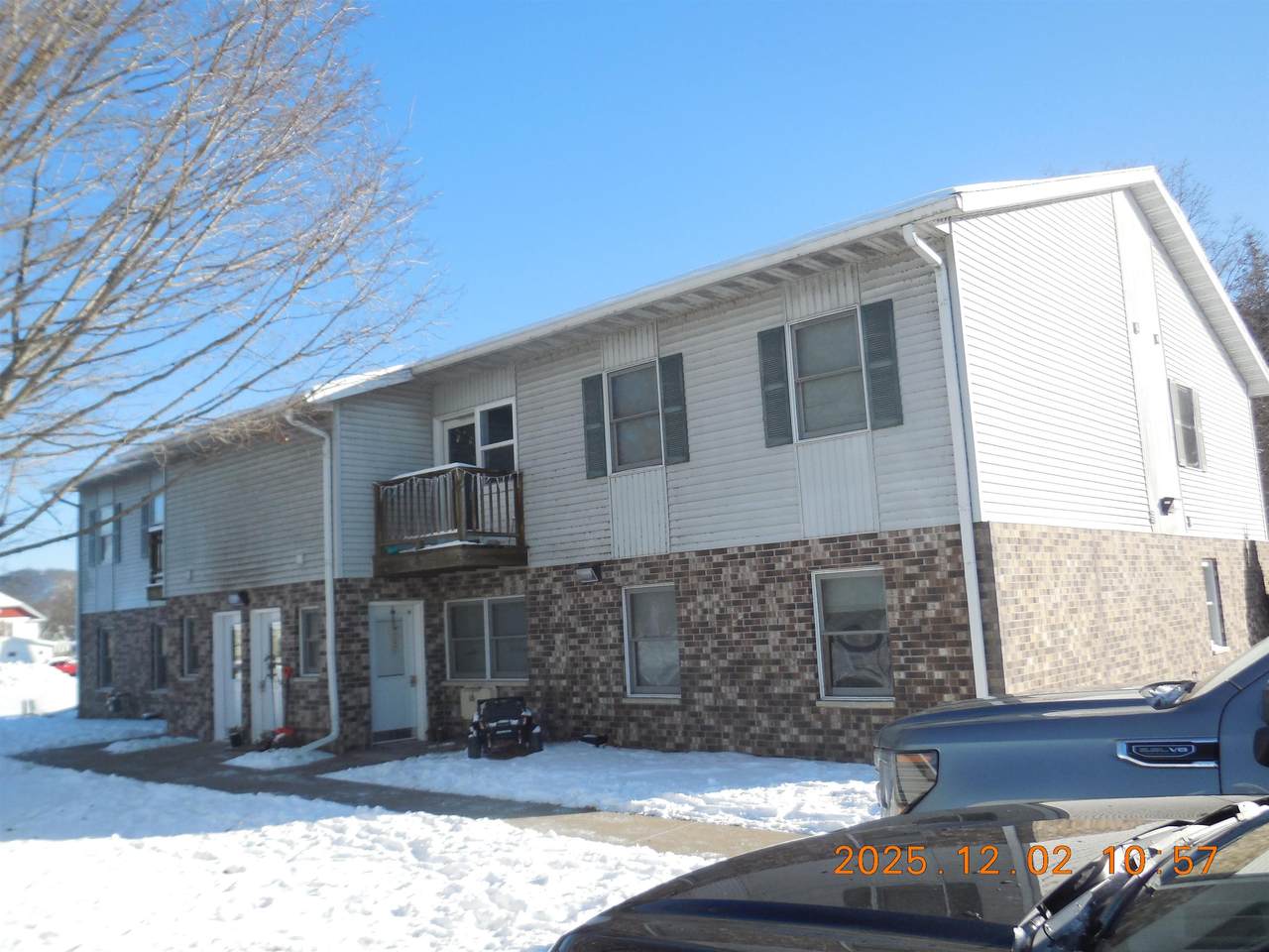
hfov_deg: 60.0
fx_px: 1100
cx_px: 634
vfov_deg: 46.8
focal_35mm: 30
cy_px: 476
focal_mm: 5.3
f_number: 3.2
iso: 125
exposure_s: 1/1000
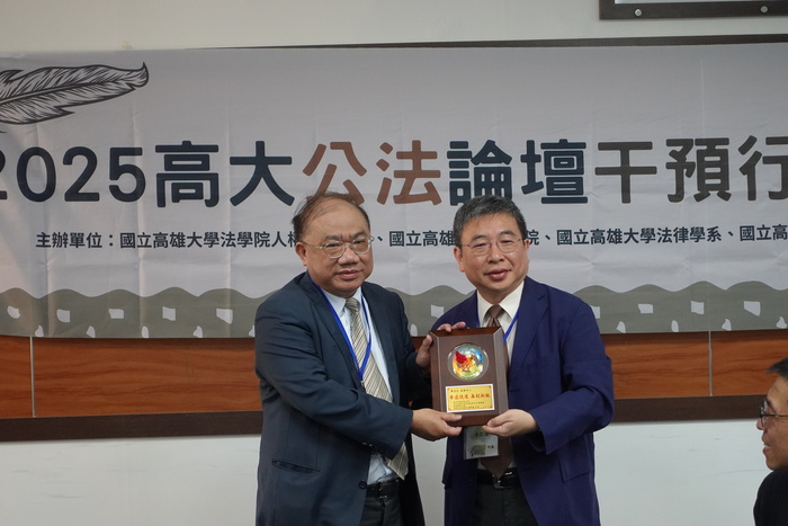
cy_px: 263
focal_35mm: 70
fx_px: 1532
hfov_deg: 28.8
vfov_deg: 19.5
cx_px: 394
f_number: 2.8
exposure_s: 1/125
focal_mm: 25.7
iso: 1250
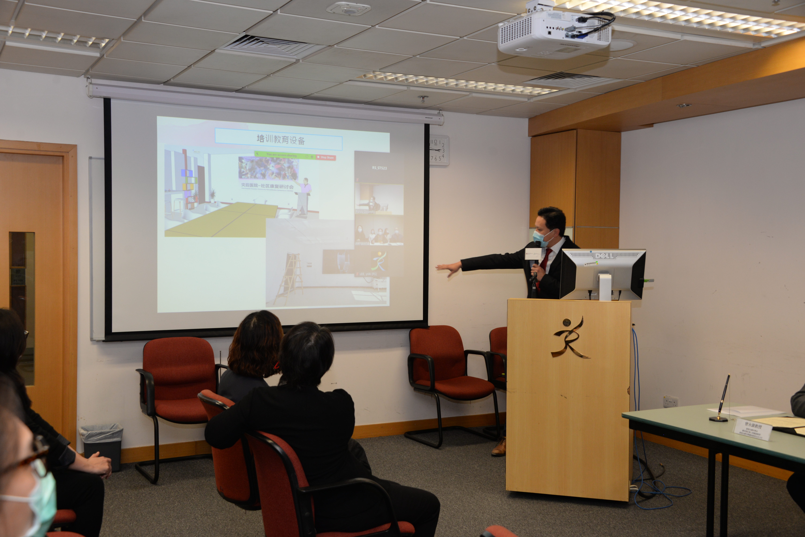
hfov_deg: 48.4
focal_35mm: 40
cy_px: 268
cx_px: 402
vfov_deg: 33.4
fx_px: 895
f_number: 7.1
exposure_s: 1/80
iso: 800
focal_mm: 40
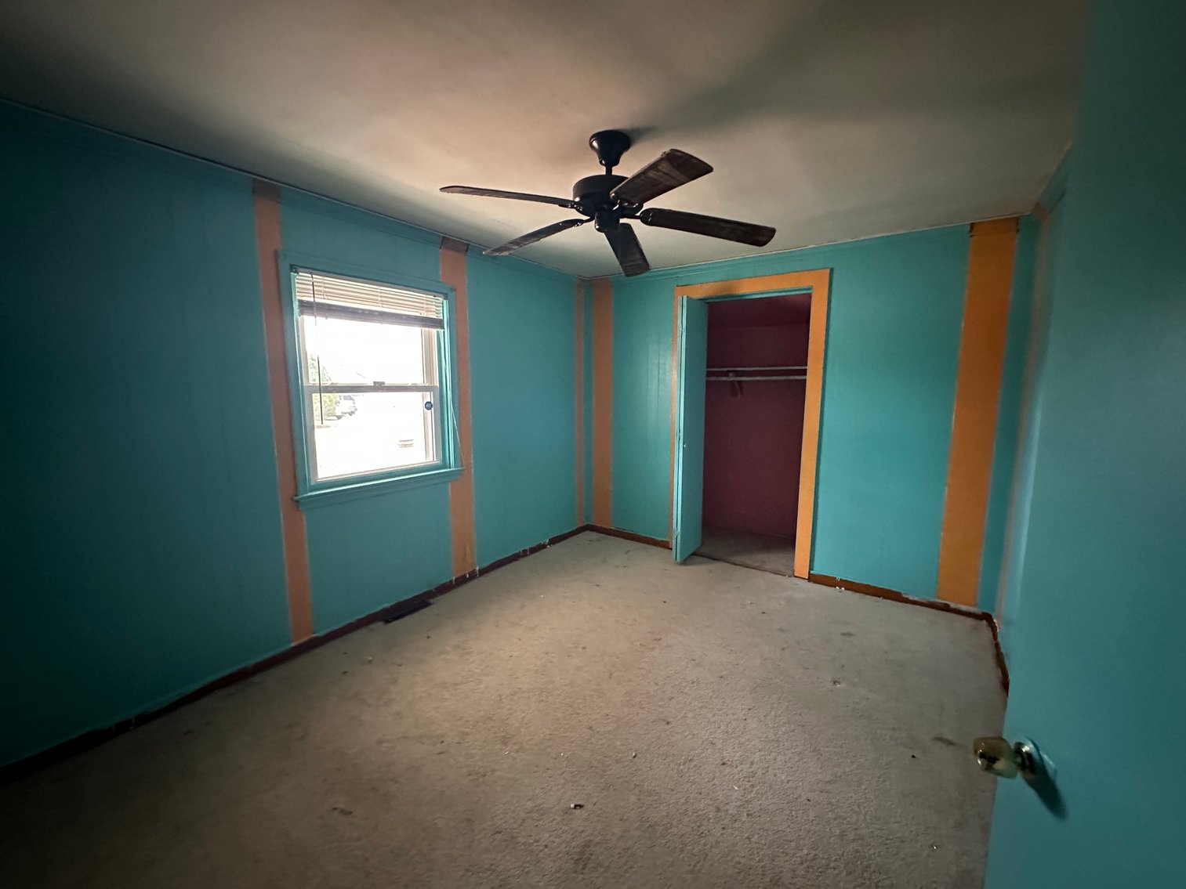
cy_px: 444
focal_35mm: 14
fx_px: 480
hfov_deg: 102.1
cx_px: 593
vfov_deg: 85.7
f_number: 2.2
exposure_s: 1/30
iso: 1250
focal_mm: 2.22
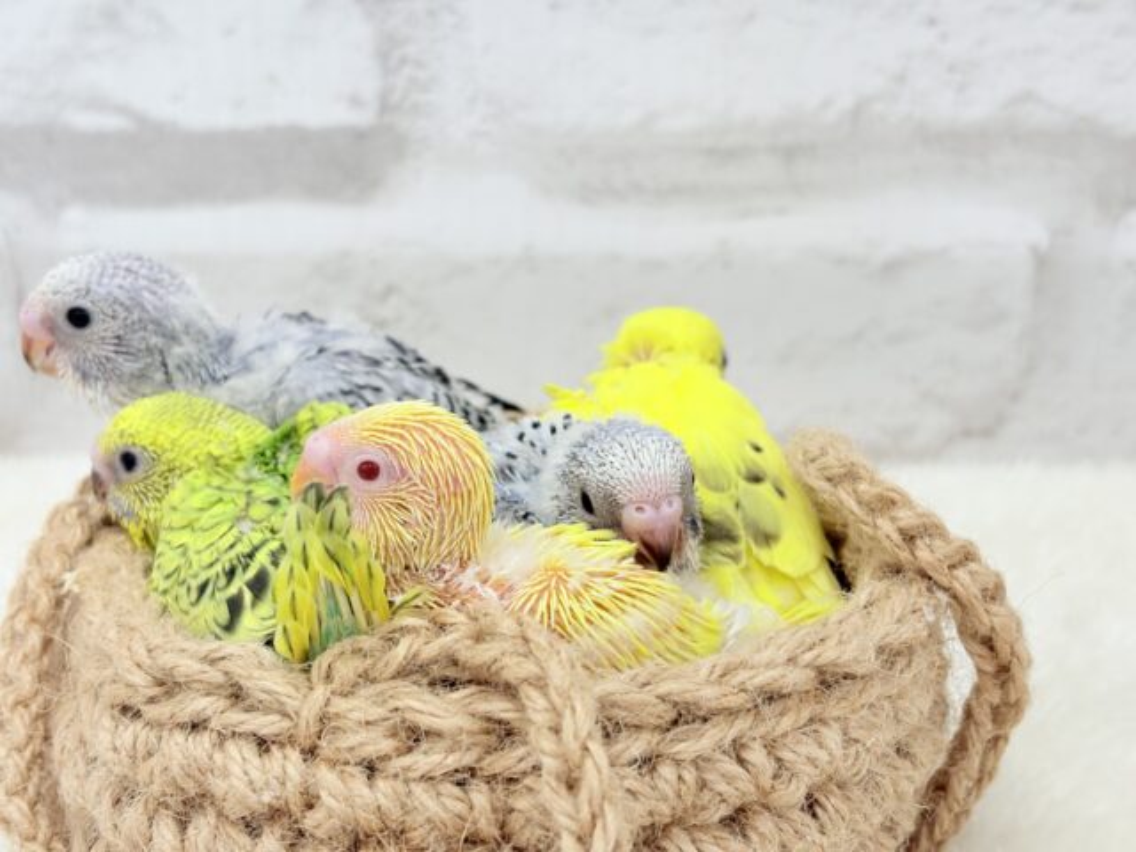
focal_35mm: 52
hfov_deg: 36.8
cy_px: 426
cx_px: 568
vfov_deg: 28.0
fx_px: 1706
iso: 40
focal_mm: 5.96
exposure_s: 1/50
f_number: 1.6
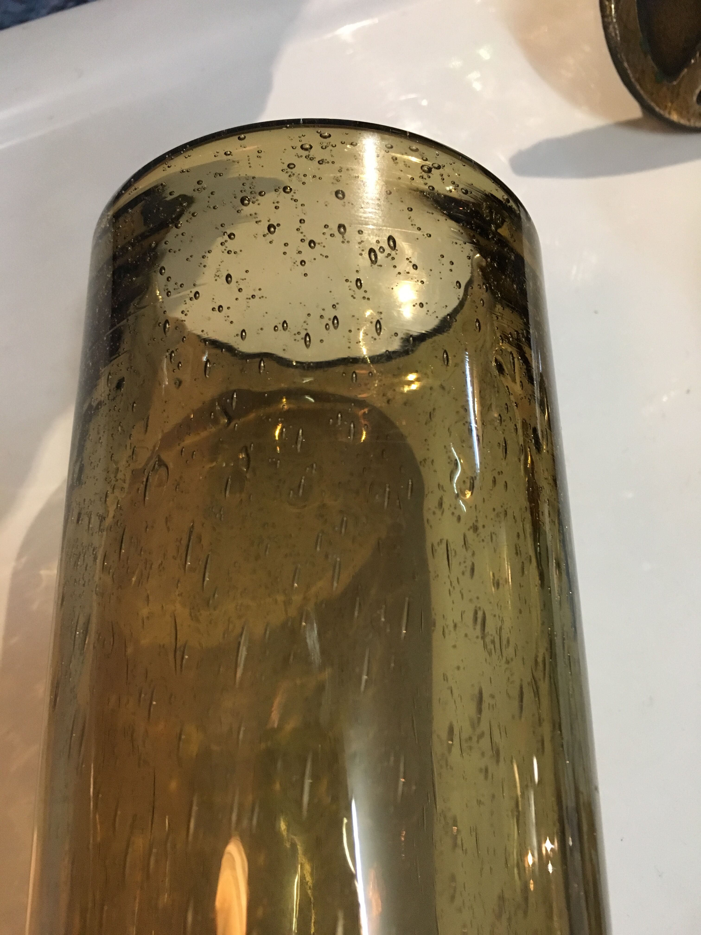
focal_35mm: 29
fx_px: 783
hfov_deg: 48.2
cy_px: 468
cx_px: 350
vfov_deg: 61.7
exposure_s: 1/33
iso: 250
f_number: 2.2
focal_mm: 4.15
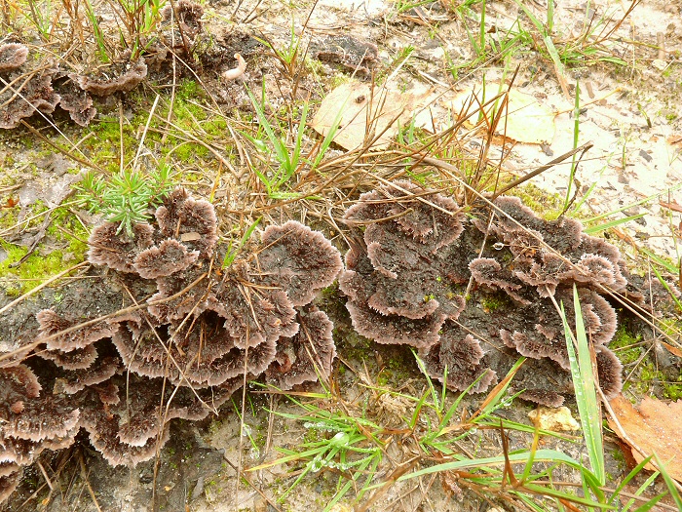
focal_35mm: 35
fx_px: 690
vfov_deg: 40.7
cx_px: 341
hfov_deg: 52.6
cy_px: 256
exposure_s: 1/2.5
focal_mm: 7.4
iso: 100
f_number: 11
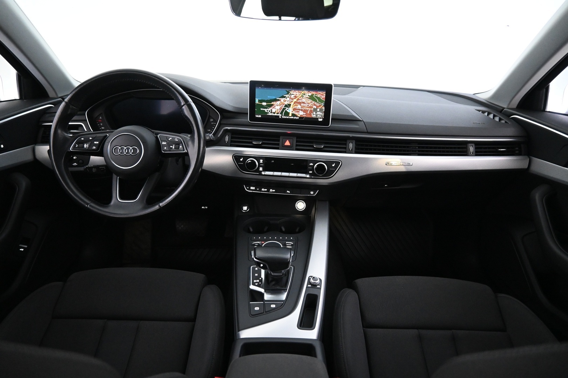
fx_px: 379
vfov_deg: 53.1
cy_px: 189
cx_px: 284
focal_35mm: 24
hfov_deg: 73.7
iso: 3600
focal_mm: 16
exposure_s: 1/25
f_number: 3.5
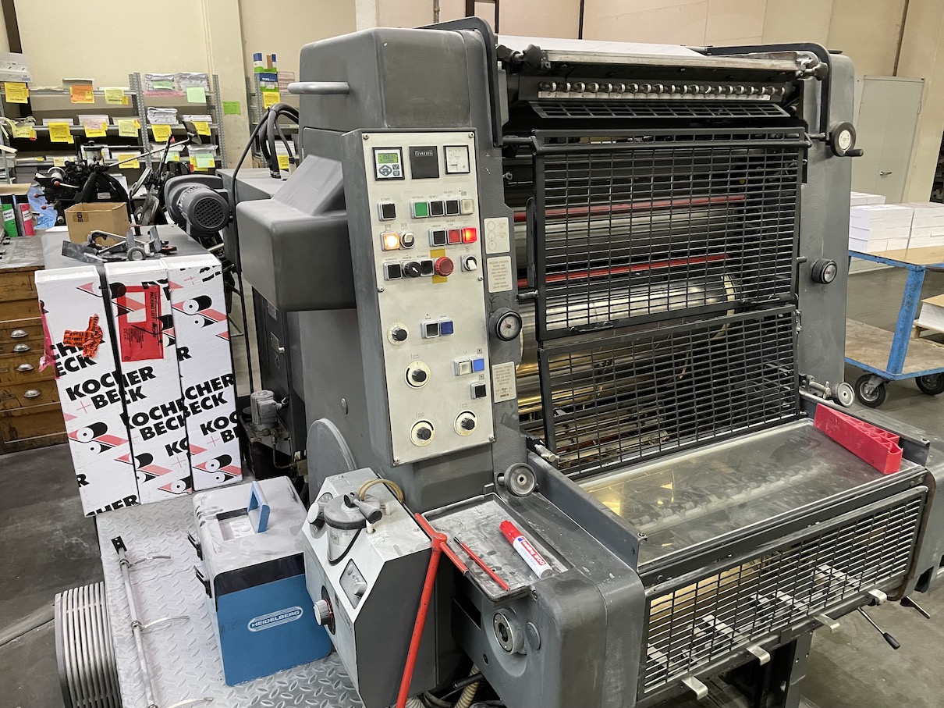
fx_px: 709
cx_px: 472
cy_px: 354
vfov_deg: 53.0
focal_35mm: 26
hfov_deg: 67.3
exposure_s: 1/50
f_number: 1.6
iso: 320
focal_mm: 4.2
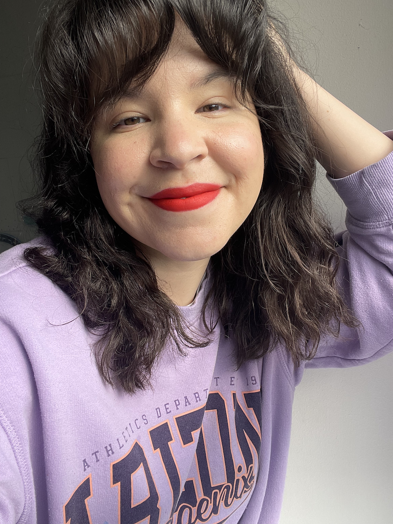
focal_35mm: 30
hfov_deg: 46.8
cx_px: 196
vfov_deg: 60.0
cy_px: 262
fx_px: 454
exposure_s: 1/195
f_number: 2.2
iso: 25
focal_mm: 2.71
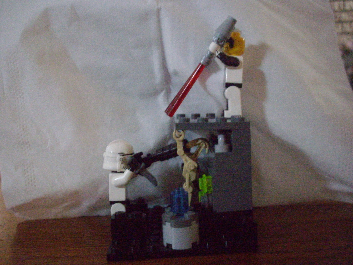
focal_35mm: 37
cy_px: 132
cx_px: 176
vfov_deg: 38.7
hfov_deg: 50.1
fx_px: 377
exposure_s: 1/15
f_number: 2.8
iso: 1000
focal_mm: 6.2
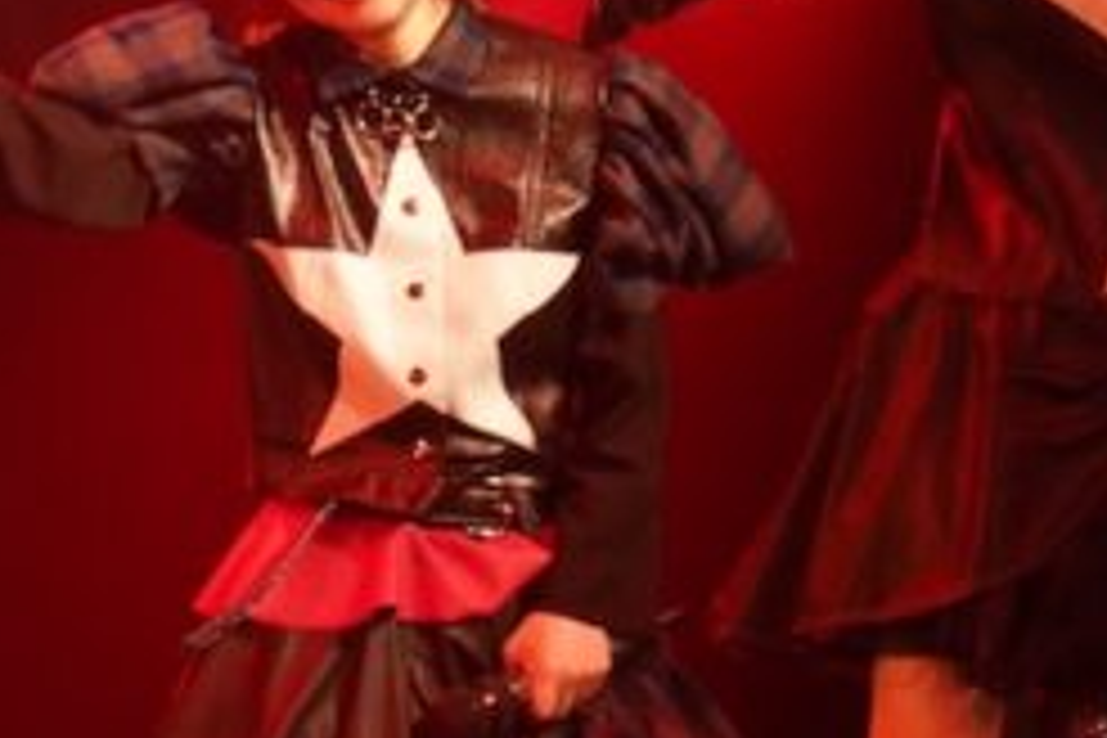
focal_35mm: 658
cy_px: -223
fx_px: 20232
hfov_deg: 3.1
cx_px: -396
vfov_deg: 2.1
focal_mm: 158
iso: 2000
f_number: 5.6
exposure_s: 1/160
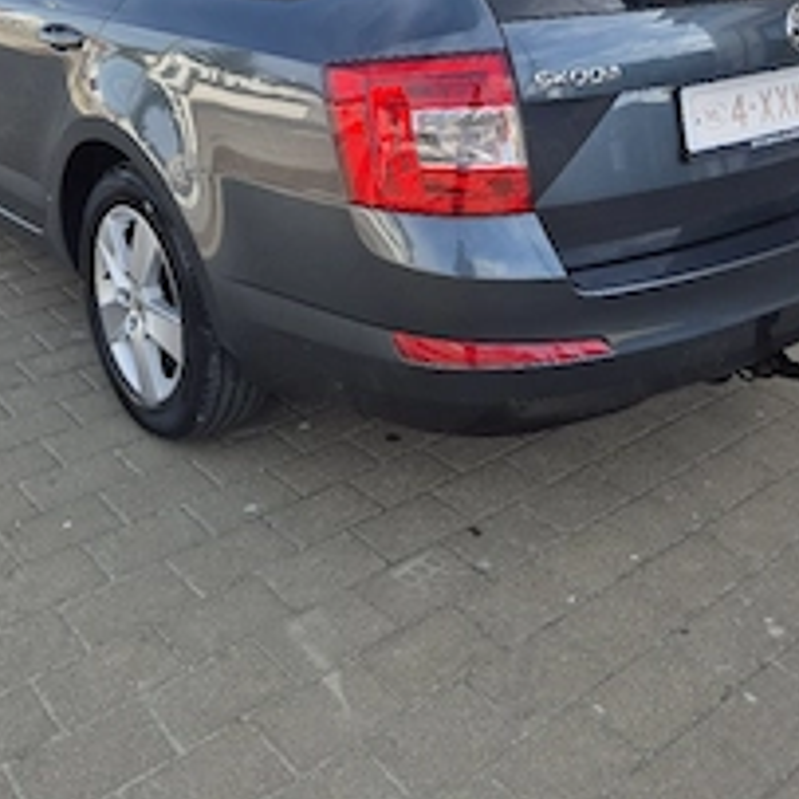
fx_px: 1045
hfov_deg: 41.8
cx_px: 370
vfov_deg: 40.3
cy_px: 173
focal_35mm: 40
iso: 25
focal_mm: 5.4
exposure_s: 1/833
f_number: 1.8
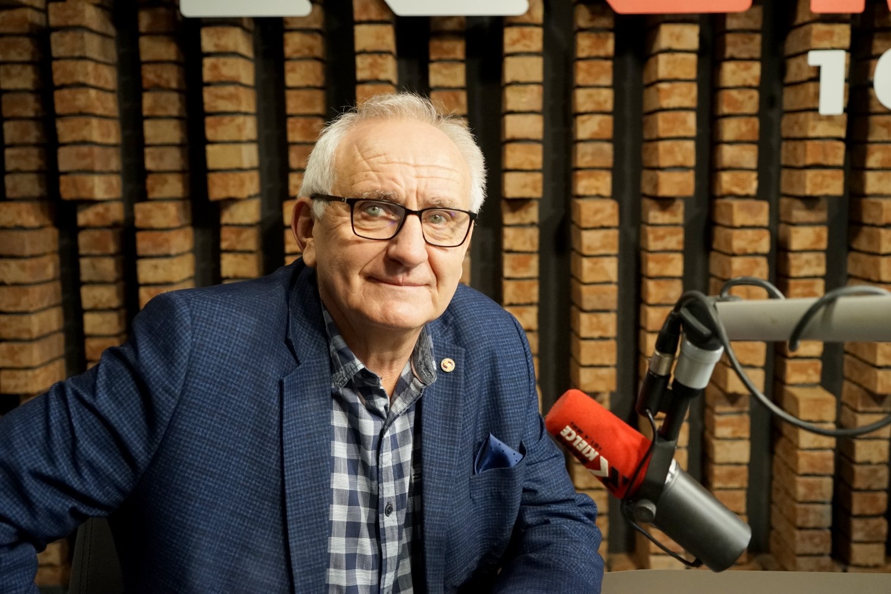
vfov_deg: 36.9
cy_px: 297
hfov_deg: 53.1
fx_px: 891
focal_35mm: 36
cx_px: 446
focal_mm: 36
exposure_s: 1/160
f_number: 4
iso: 3200
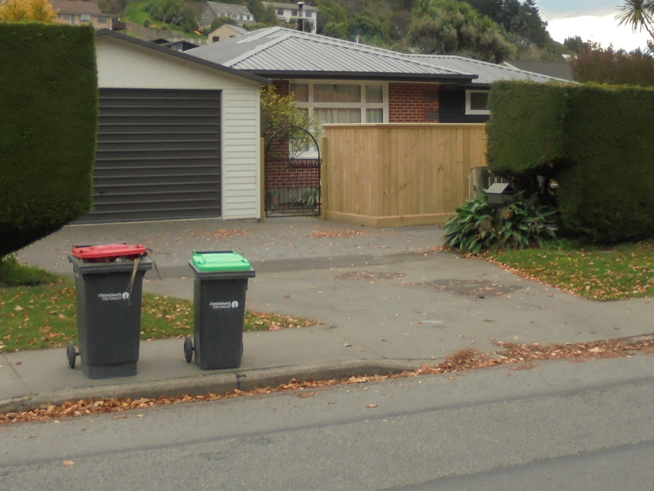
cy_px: 130
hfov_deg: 34.3
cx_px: 354
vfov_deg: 25.8
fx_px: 1058
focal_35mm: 56
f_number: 3.5
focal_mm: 4.6
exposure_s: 1/100
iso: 100
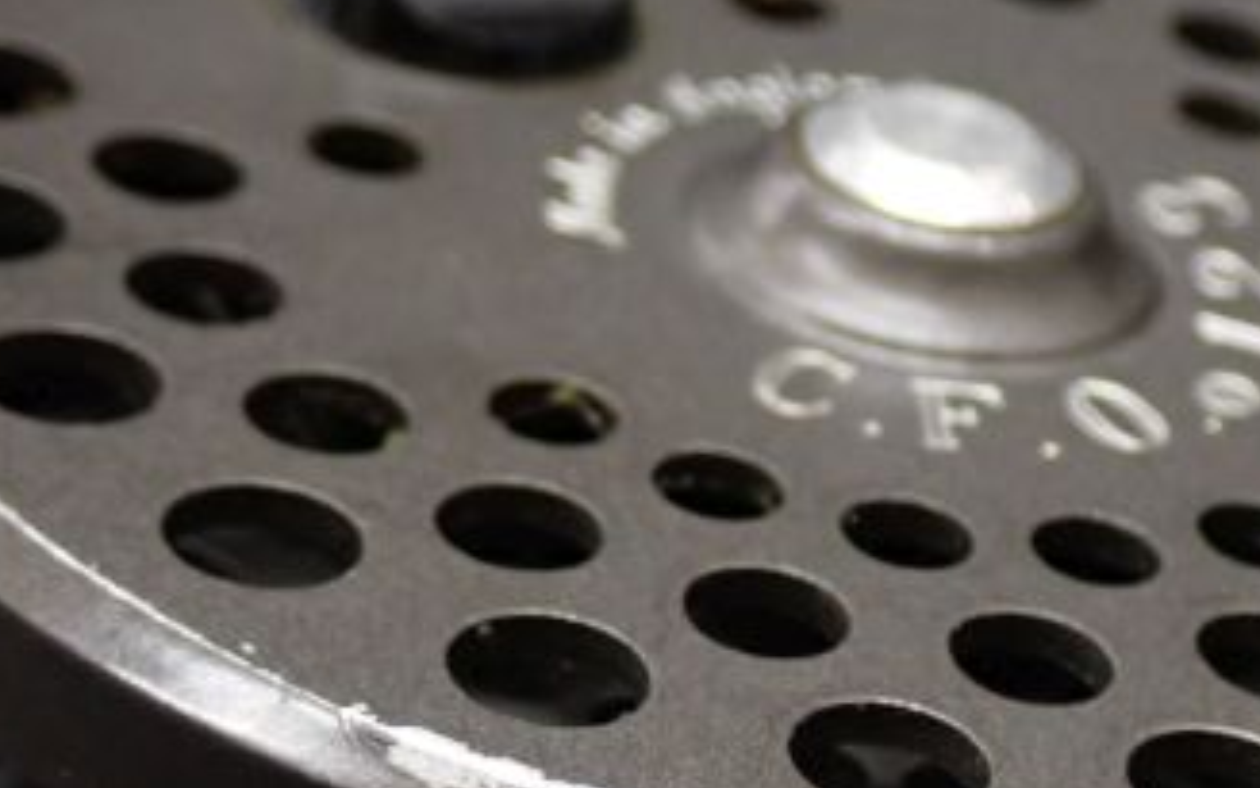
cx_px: 868
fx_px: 3125
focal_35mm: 91
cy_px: 780
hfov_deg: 22.7
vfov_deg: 14.2
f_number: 3.1
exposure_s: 1/50
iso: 500
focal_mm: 8.4
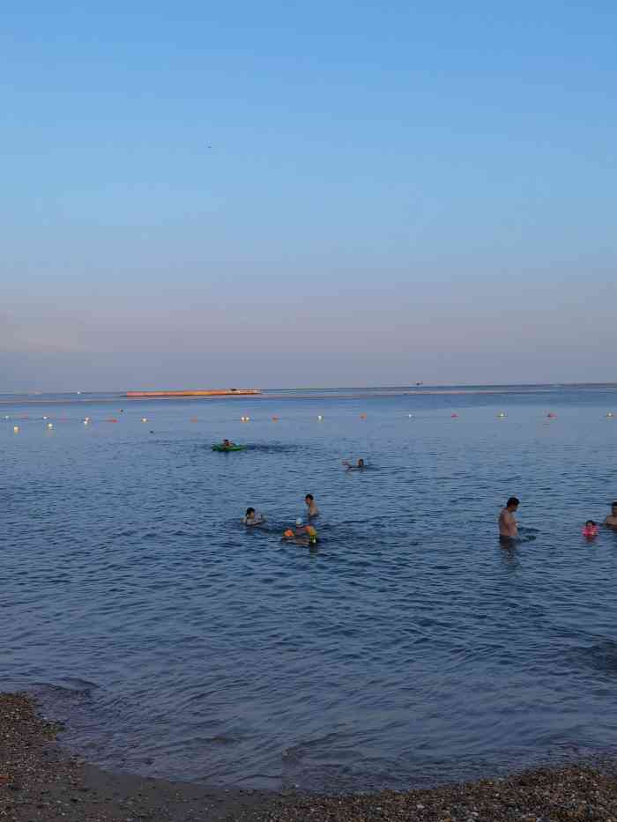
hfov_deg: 36.8
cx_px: 308
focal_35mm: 39
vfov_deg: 47.9
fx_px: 927
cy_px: 411
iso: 50
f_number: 1.9
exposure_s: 1/1667
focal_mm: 6.71
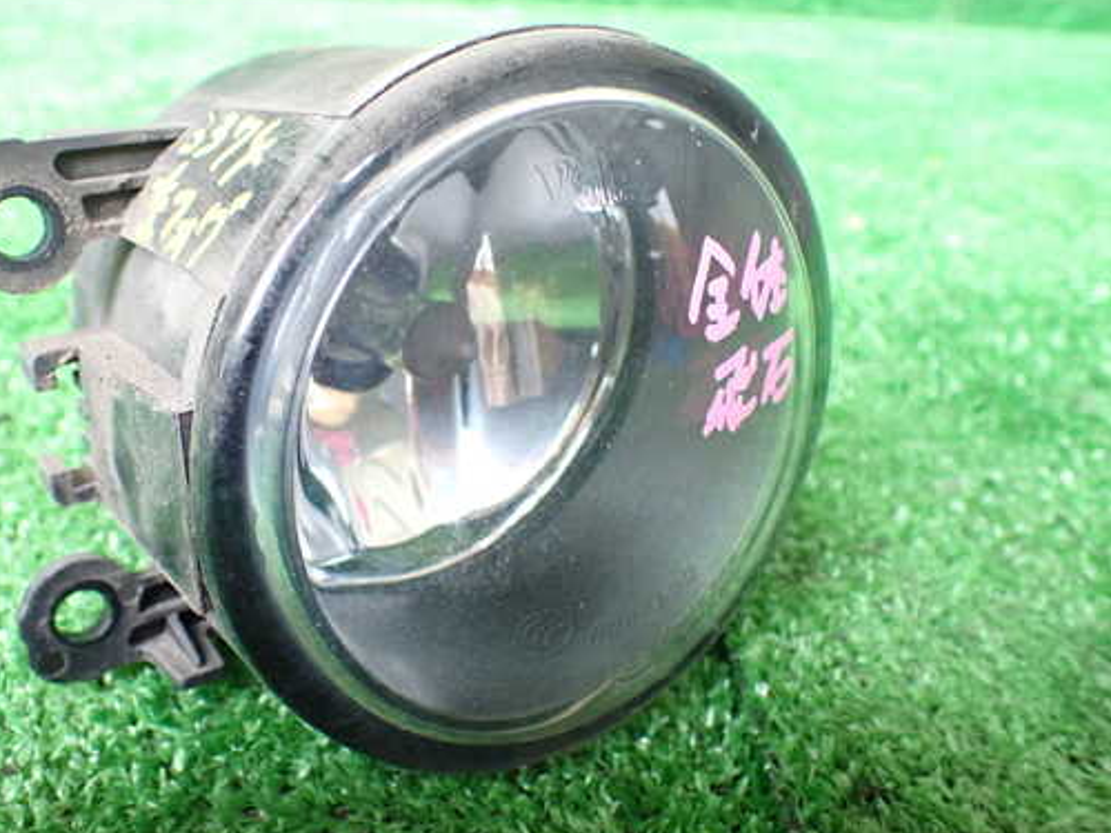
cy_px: 415
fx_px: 1155
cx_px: 447
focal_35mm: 36
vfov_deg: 39.7
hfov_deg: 51.0
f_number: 2.3
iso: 800
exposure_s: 1/100
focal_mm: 5.4
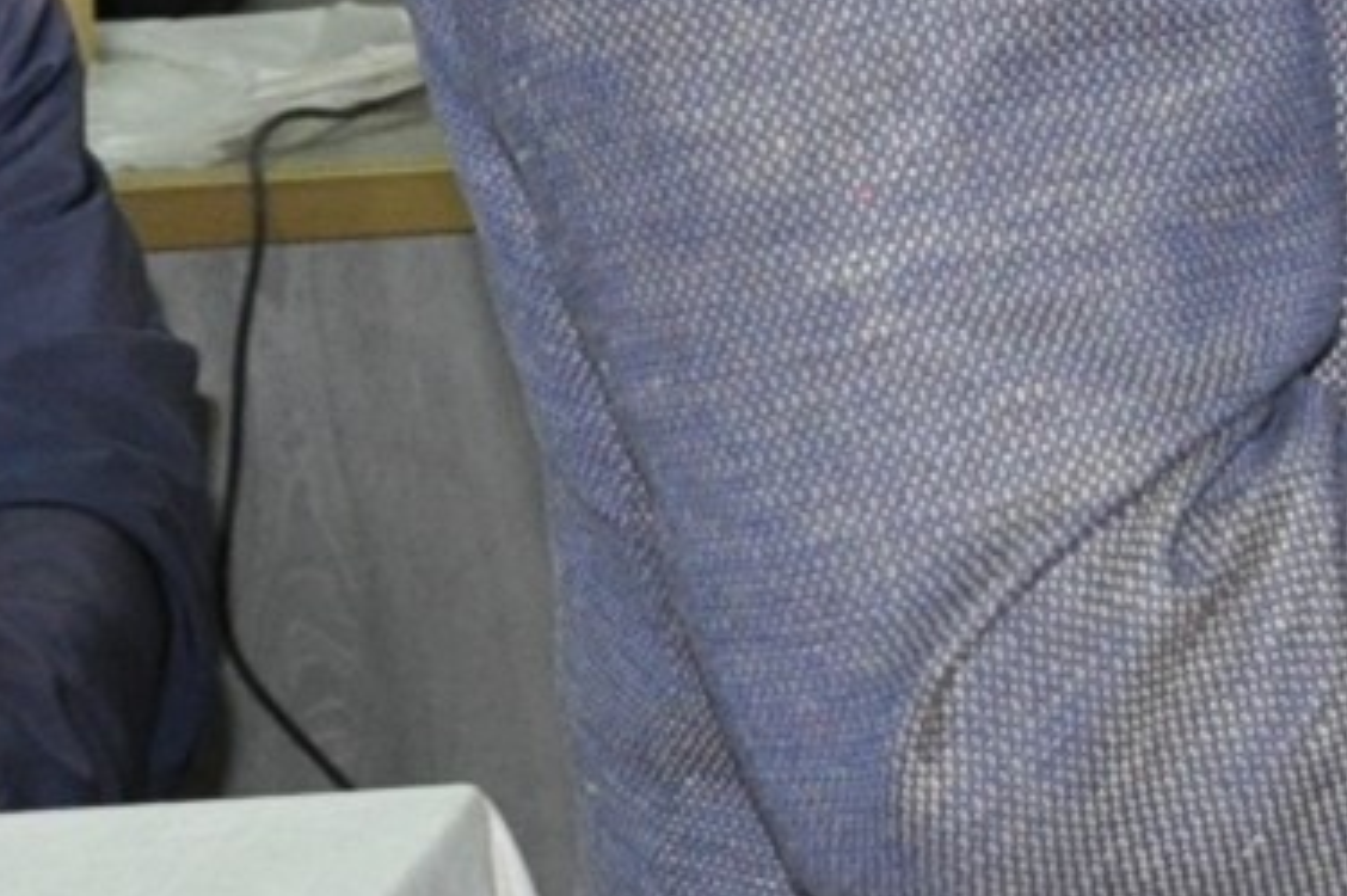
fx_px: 7028
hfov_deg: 10.1
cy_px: -792
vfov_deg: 7.1
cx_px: 2766
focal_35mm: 188
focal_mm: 22
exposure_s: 1/60
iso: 800
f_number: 3.8
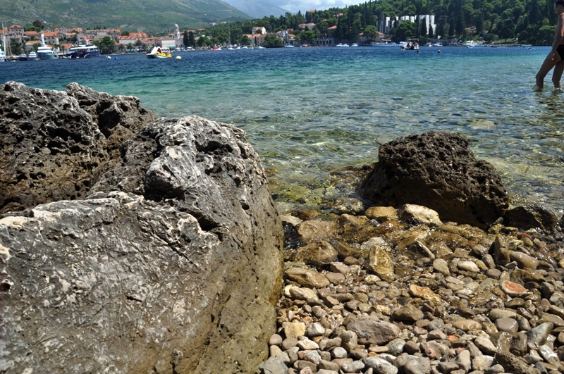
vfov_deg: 47.8
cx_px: 282
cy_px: 187
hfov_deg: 67.5
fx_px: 422
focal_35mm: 27
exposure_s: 1/400
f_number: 10
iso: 640
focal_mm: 18
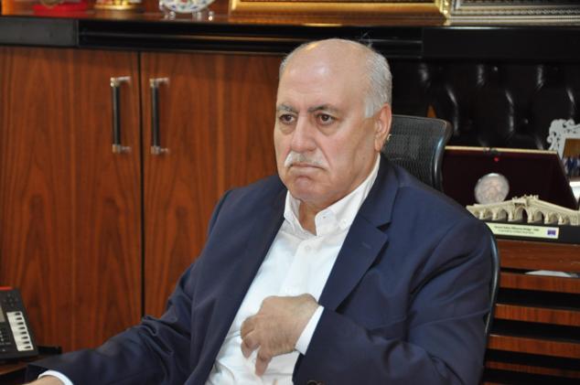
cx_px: 290
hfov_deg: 14.4
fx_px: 2293
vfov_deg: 9.6
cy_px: 192
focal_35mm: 142
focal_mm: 95
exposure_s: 1/60
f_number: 5.3
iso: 800
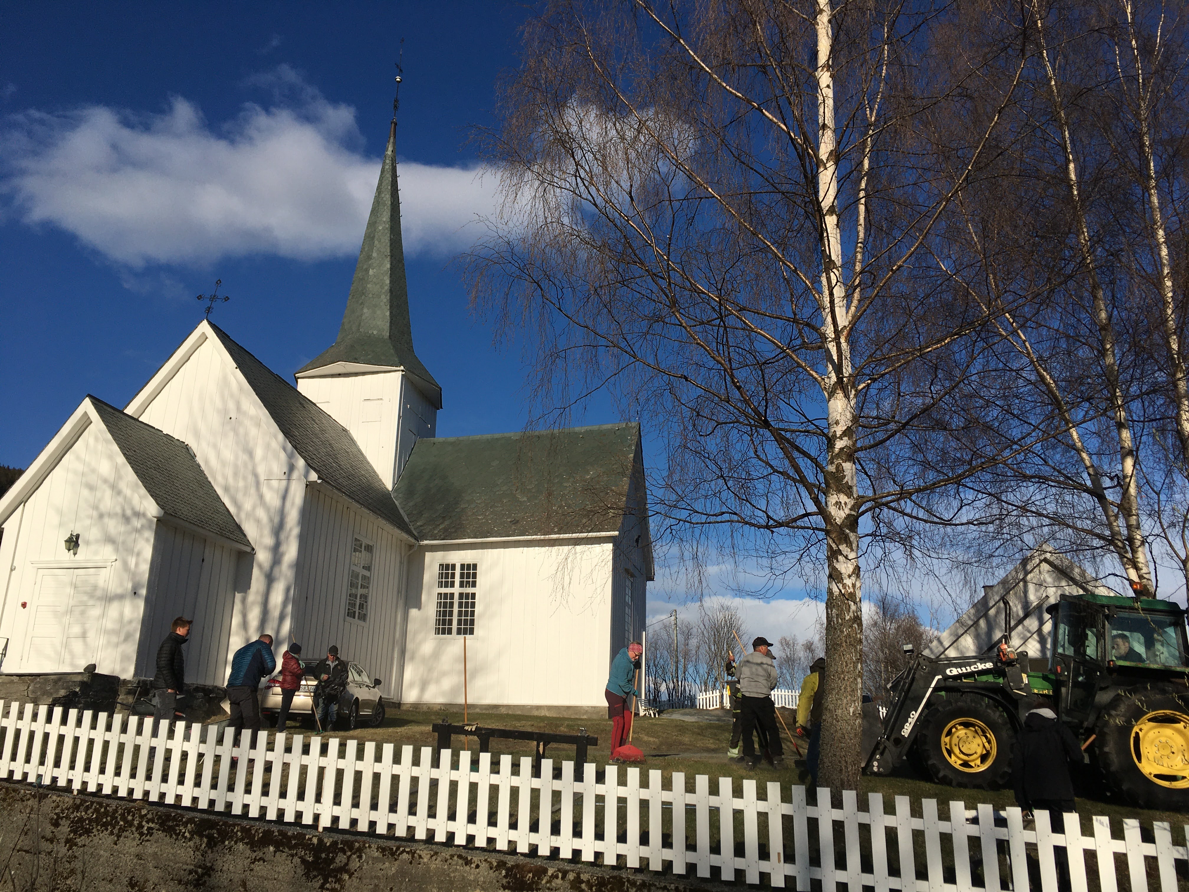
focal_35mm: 29
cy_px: 446
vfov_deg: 48.2
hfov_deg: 61.7
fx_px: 996
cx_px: 594
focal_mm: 4.15
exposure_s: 1/2959
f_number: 2.2
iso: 25
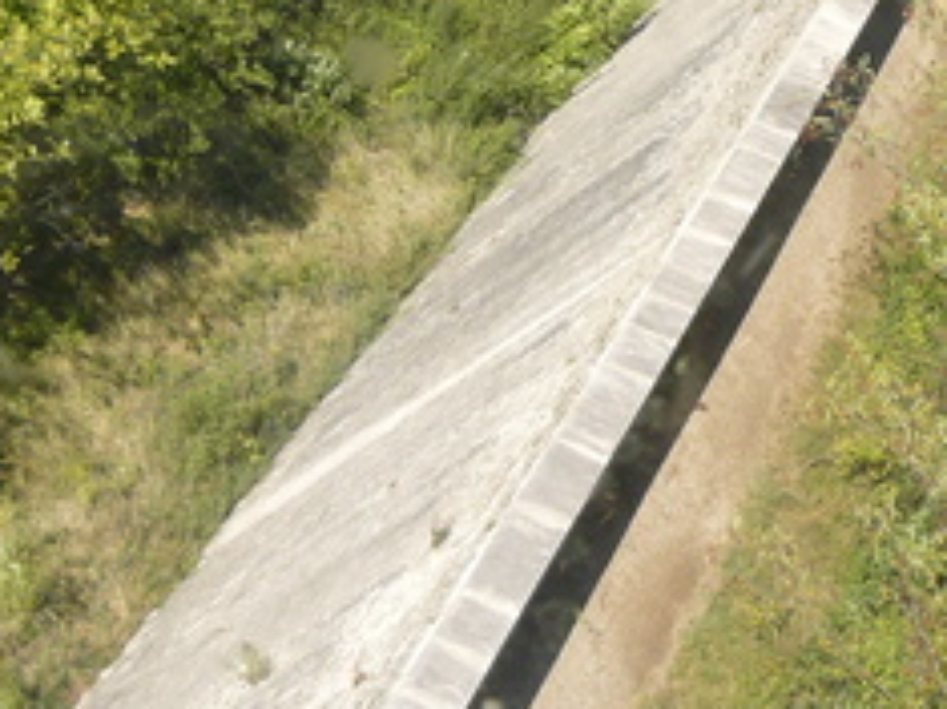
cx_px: 617
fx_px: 2680
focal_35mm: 98
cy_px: 205
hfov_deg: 20.0
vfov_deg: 15.0
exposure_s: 1/200
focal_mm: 6
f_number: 4.5
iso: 100
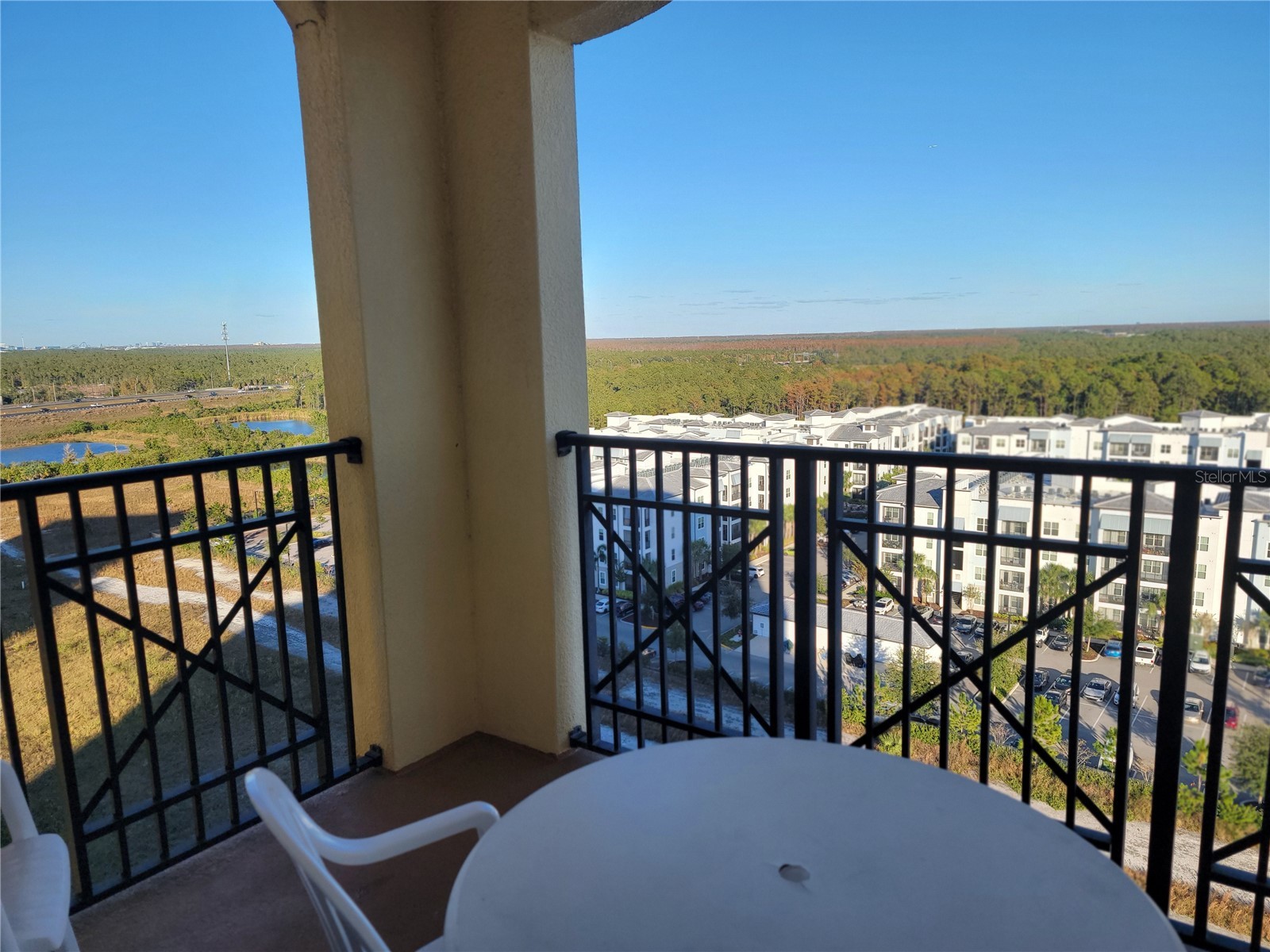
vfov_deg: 56.8
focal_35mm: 24
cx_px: 635
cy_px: 476
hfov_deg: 71.6
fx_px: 881
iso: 16
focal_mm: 6.7
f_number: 1.8
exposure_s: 1/532
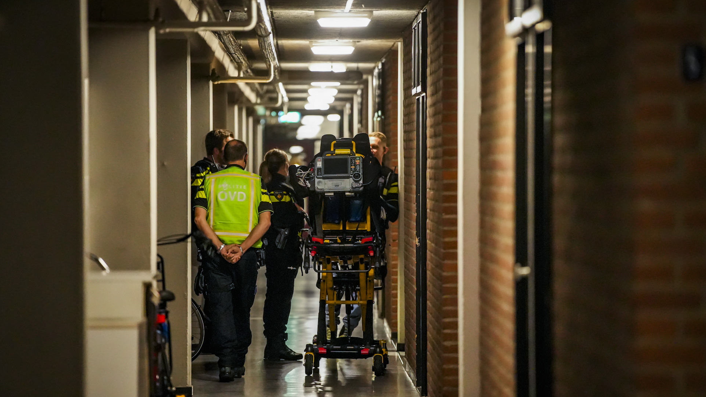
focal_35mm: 189
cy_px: 226
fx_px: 3538
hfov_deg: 11.4
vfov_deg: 6.4
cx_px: 353
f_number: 2.8
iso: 10000
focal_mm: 180
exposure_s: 1/100
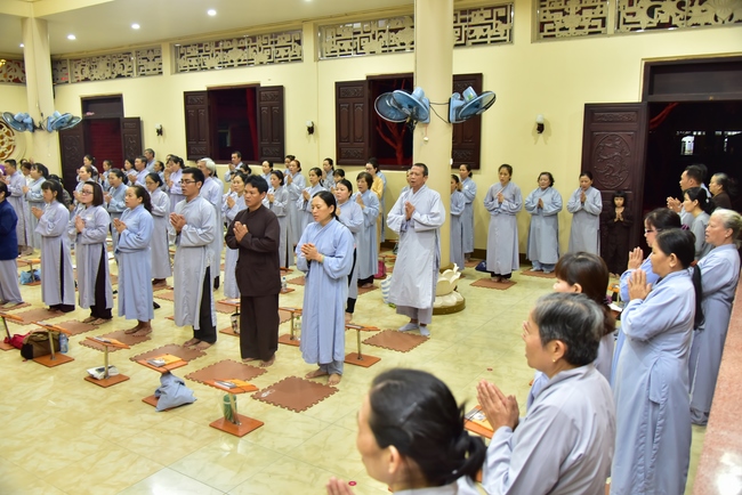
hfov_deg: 61.9
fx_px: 619
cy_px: 248
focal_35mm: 30
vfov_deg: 43.6
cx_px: 371
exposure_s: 1/20
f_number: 4
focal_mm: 30
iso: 1000
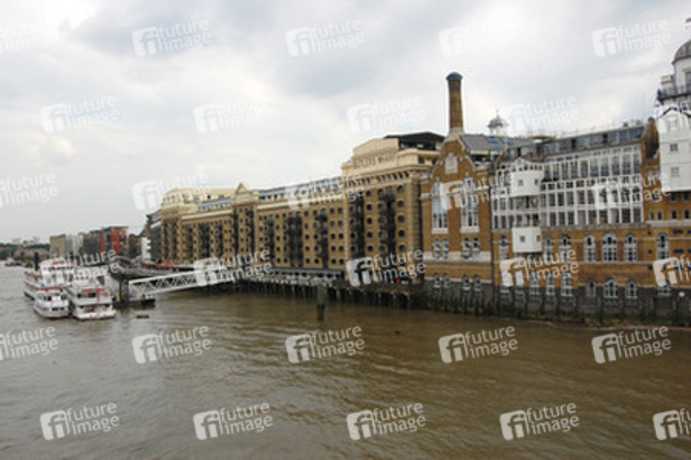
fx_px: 575
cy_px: 230
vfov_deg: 43.5
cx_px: 346
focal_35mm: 30
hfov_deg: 62.0
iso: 400
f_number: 22
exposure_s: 1/80
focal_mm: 20
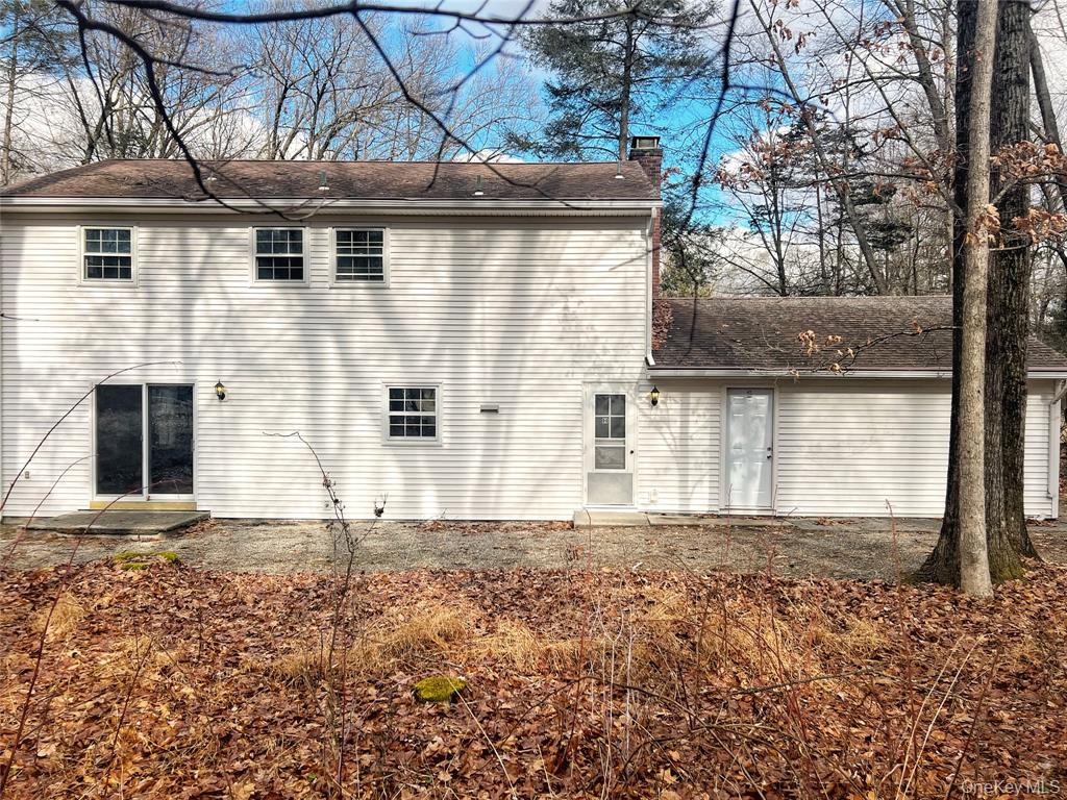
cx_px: 534
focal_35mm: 26
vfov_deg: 53.1
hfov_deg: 67.3
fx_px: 801
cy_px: 400
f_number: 1.5
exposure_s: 1/2404
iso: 50
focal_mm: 5.7
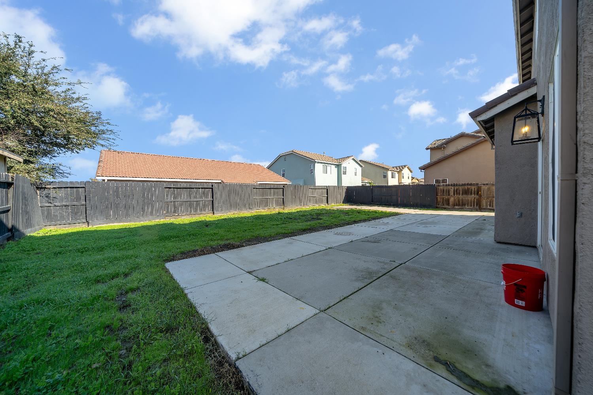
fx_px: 198
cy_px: 198
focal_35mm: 12
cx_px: 296
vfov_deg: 90.0
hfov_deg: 112.6
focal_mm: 12
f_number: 8
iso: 100
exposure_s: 1/125
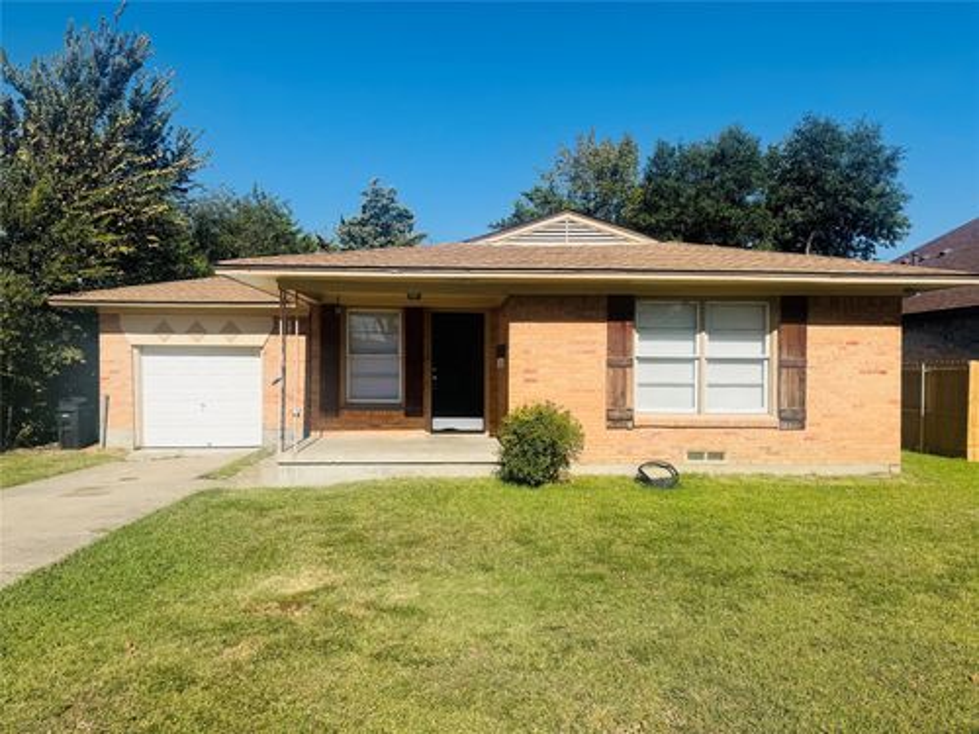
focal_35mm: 24
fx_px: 679
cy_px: 367
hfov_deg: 71.6
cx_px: 490
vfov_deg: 56.8
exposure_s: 1/7092
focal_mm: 6.76
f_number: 1.78
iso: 80
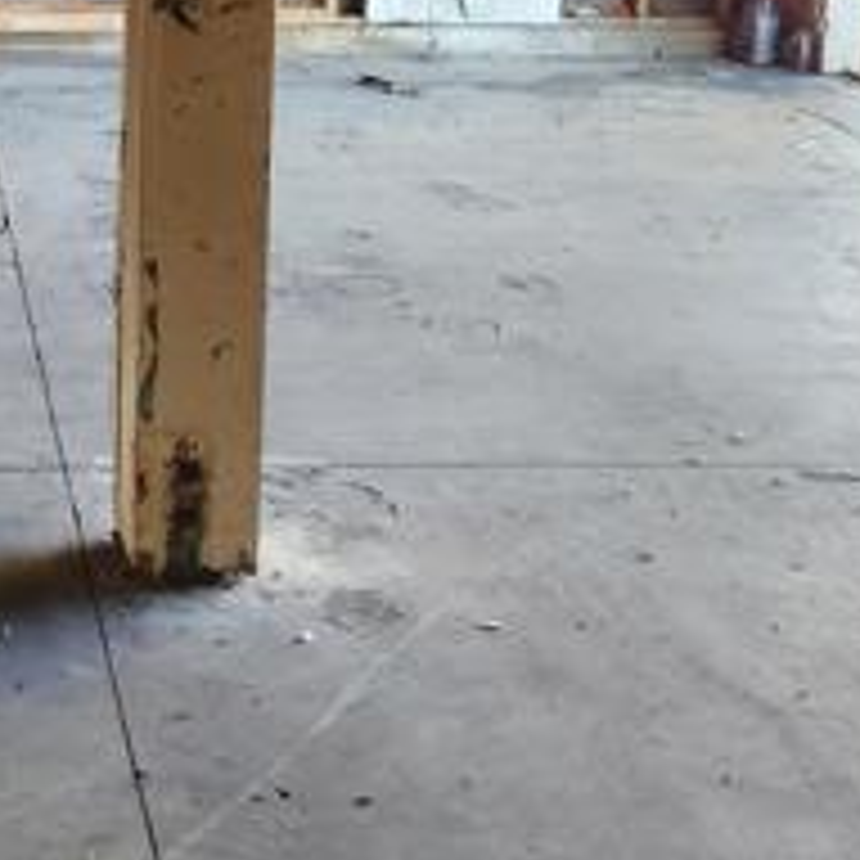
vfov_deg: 24.2
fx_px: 1911
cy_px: 0
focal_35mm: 68
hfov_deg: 24.2
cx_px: -14
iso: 200
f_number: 1.8
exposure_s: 1/120
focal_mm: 5.4
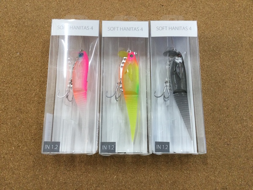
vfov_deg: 45.4
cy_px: 95
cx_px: 126
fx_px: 227
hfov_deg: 58.4
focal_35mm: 31
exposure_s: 1/30
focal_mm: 3.3
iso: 32
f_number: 2.4
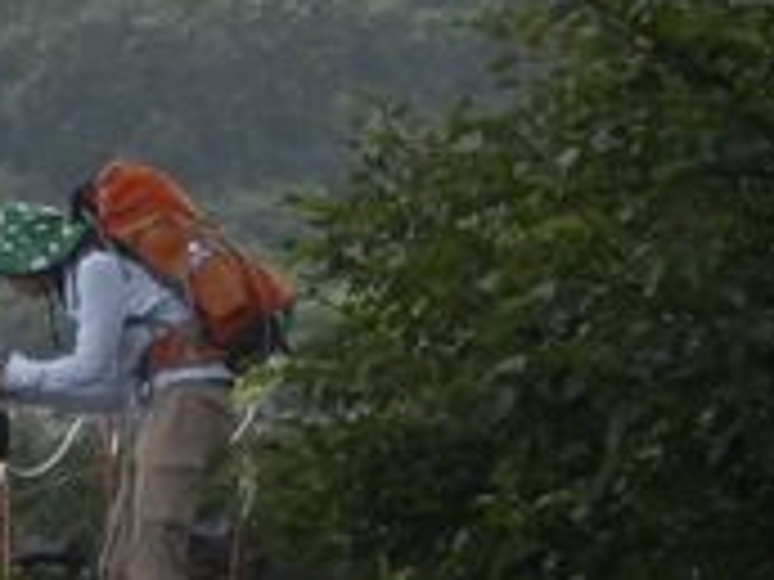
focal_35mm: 652
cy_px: -247
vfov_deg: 2.3
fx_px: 14578
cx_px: 369
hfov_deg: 3.0
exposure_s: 1/400
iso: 80
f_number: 5.4
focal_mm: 25.1
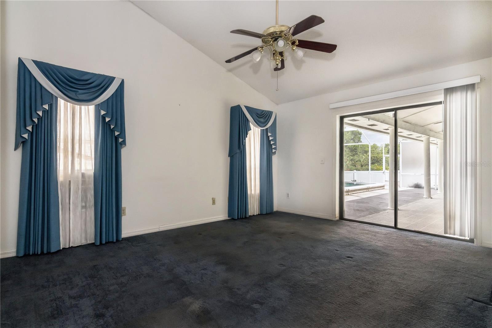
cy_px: 164
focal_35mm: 16
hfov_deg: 95.0
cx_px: 246
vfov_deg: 72.0
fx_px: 225
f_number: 8
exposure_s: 1/250
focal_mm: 11
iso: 450
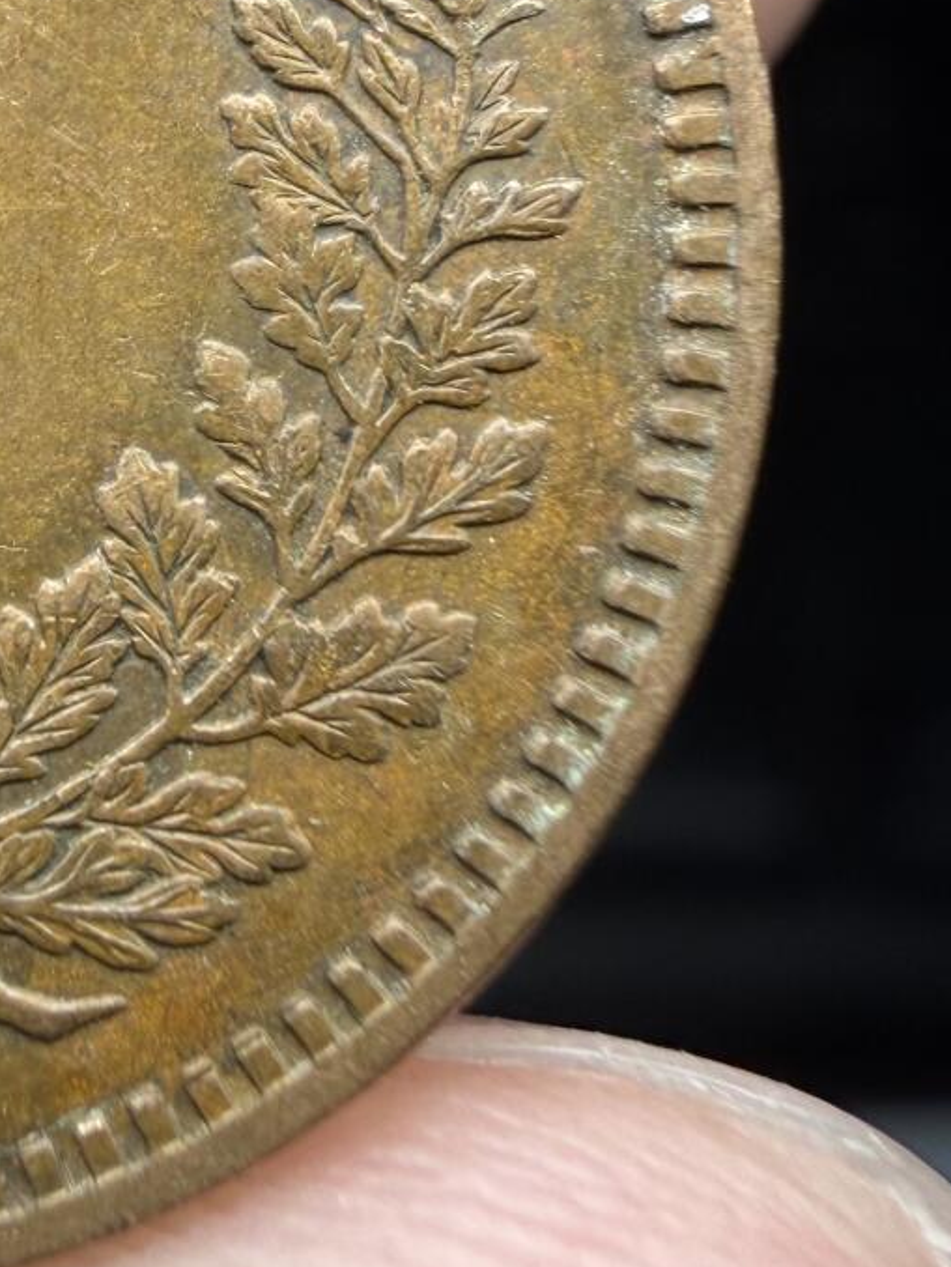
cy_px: 189
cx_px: -299
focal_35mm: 69
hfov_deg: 19.6
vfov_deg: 27.4
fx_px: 2526
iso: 40
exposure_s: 1/324
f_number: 2.2
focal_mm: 2.22
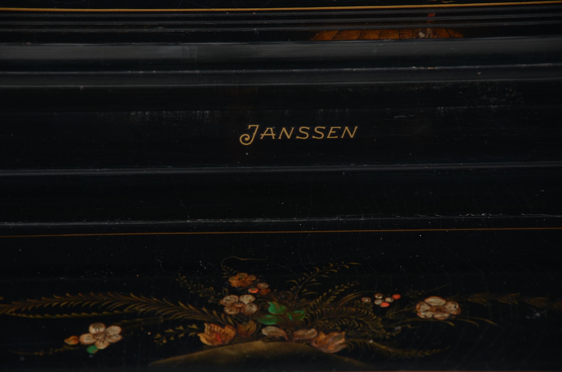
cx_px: 281
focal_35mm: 158
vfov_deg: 8.7
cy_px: 186
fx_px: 2454
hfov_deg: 13.1
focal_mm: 105
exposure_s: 1/100
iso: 160
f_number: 6.3
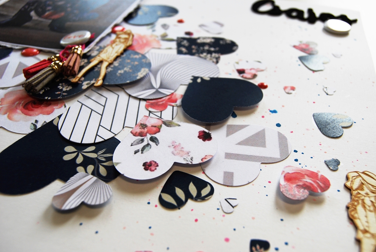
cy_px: 126
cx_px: 188
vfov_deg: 34.3
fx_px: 408
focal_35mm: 39
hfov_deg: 49.5
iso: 180
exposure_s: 1/125
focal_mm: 26
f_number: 5.6
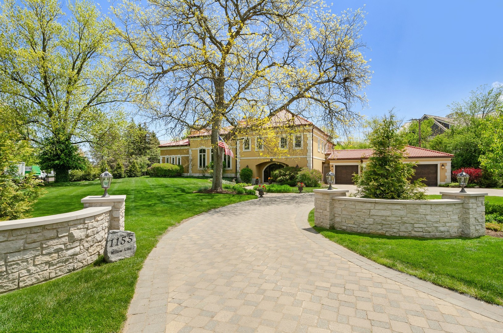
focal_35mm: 18
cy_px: 166
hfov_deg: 90.1
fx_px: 251
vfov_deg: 67.1
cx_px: 252
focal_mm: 12
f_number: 8
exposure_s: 1/1000
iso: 200
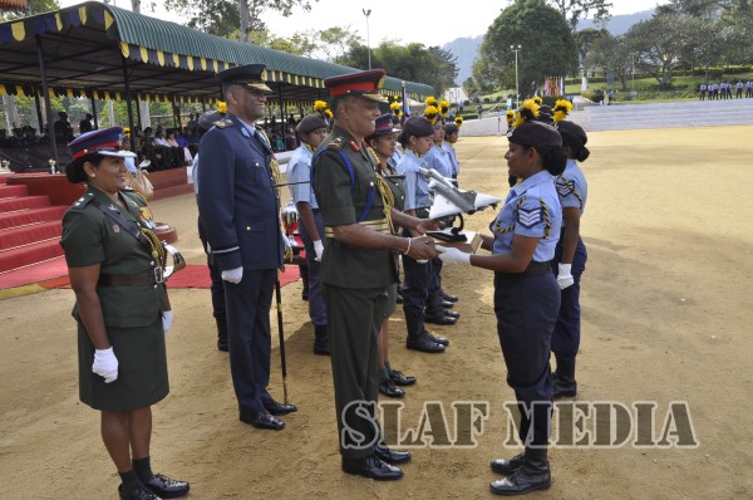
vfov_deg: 36.8
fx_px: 752
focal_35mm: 36
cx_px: 376
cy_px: 250
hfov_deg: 53.2
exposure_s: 1/100
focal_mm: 24
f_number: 10
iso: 200
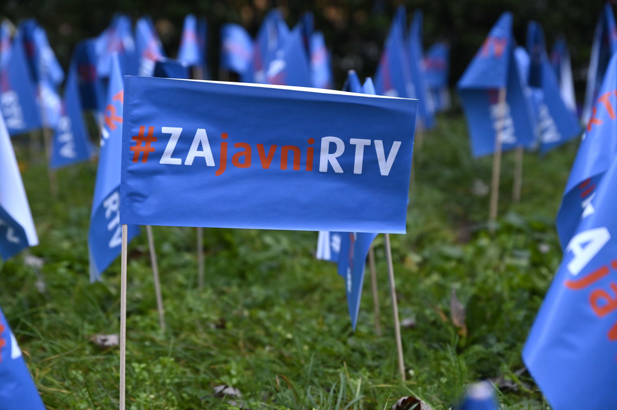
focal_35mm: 70
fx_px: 1199
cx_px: 308
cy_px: 205
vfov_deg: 19.4
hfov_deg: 28.9
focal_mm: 70
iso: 1250
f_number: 3.5
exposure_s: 1/50
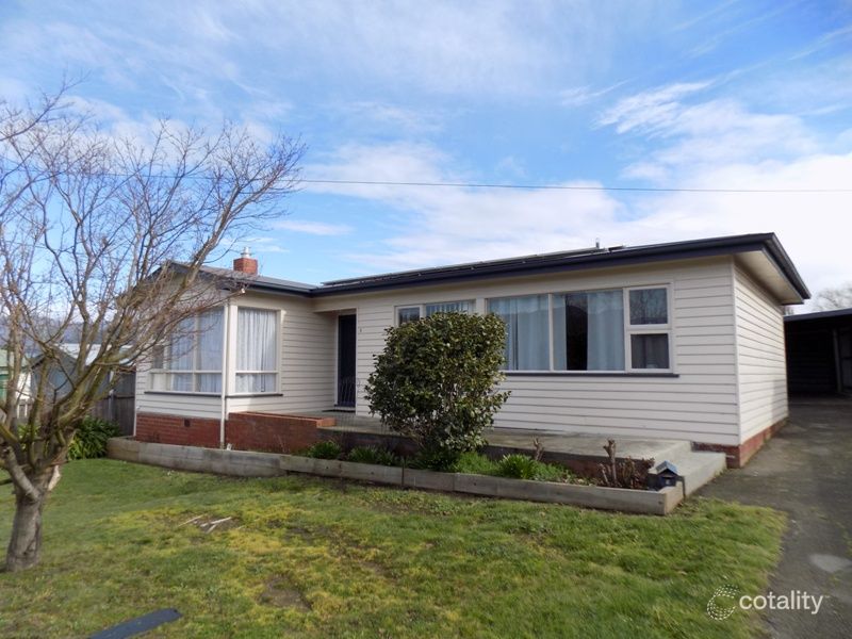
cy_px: 320
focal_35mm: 23
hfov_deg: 73.9
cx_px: 426
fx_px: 566
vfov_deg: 58.9
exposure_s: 1/800
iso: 80
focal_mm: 4
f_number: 3.1
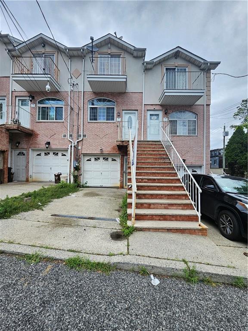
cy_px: 166
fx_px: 124
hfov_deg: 89.9
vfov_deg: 106.2
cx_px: 124
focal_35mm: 13
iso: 32
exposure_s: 1/364
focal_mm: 1.74
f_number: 2.2
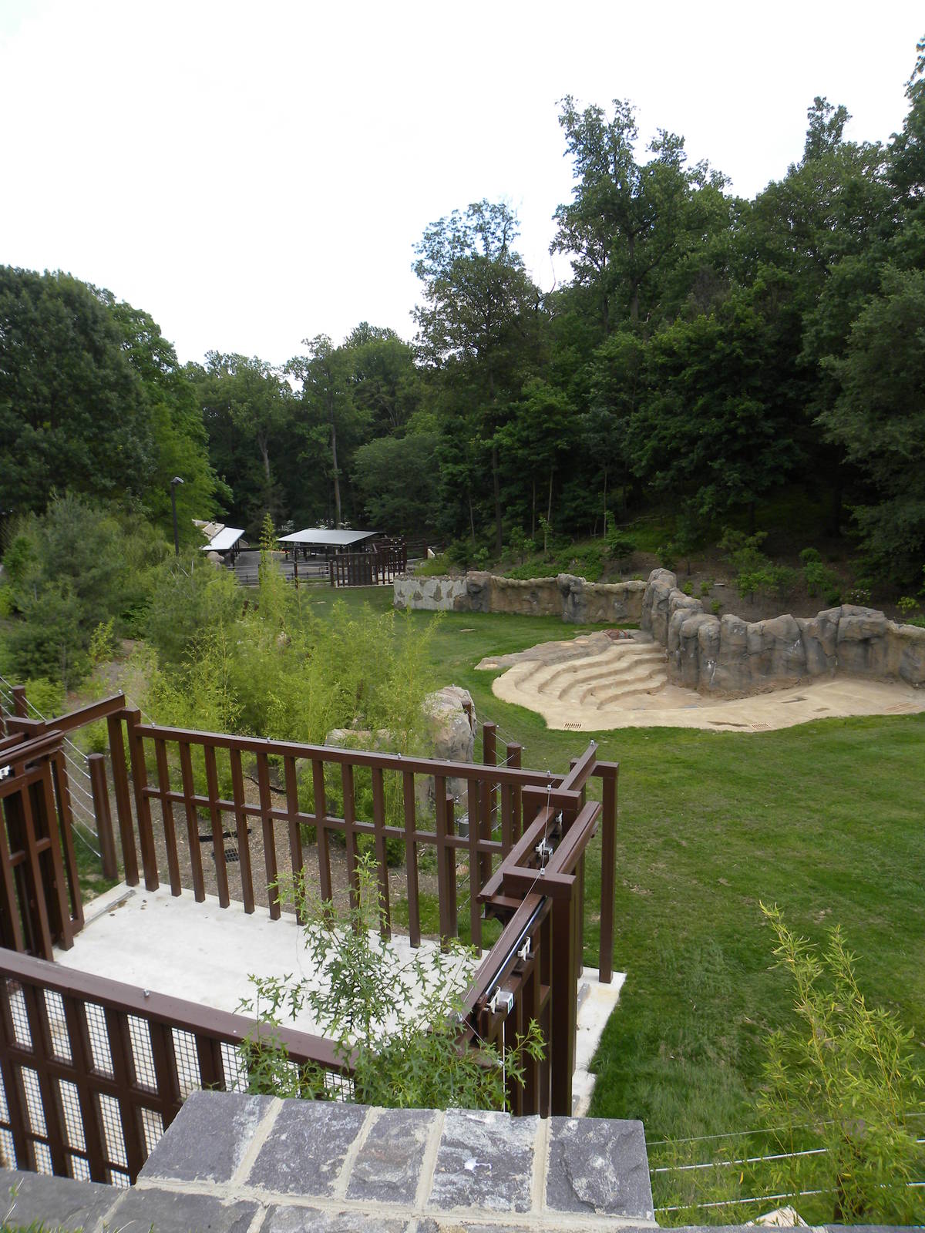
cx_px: 462
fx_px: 926
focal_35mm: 26
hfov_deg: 53.1
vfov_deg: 67.3
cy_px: 616
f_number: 4.5
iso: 64
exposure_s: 1/208
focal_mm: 4.6
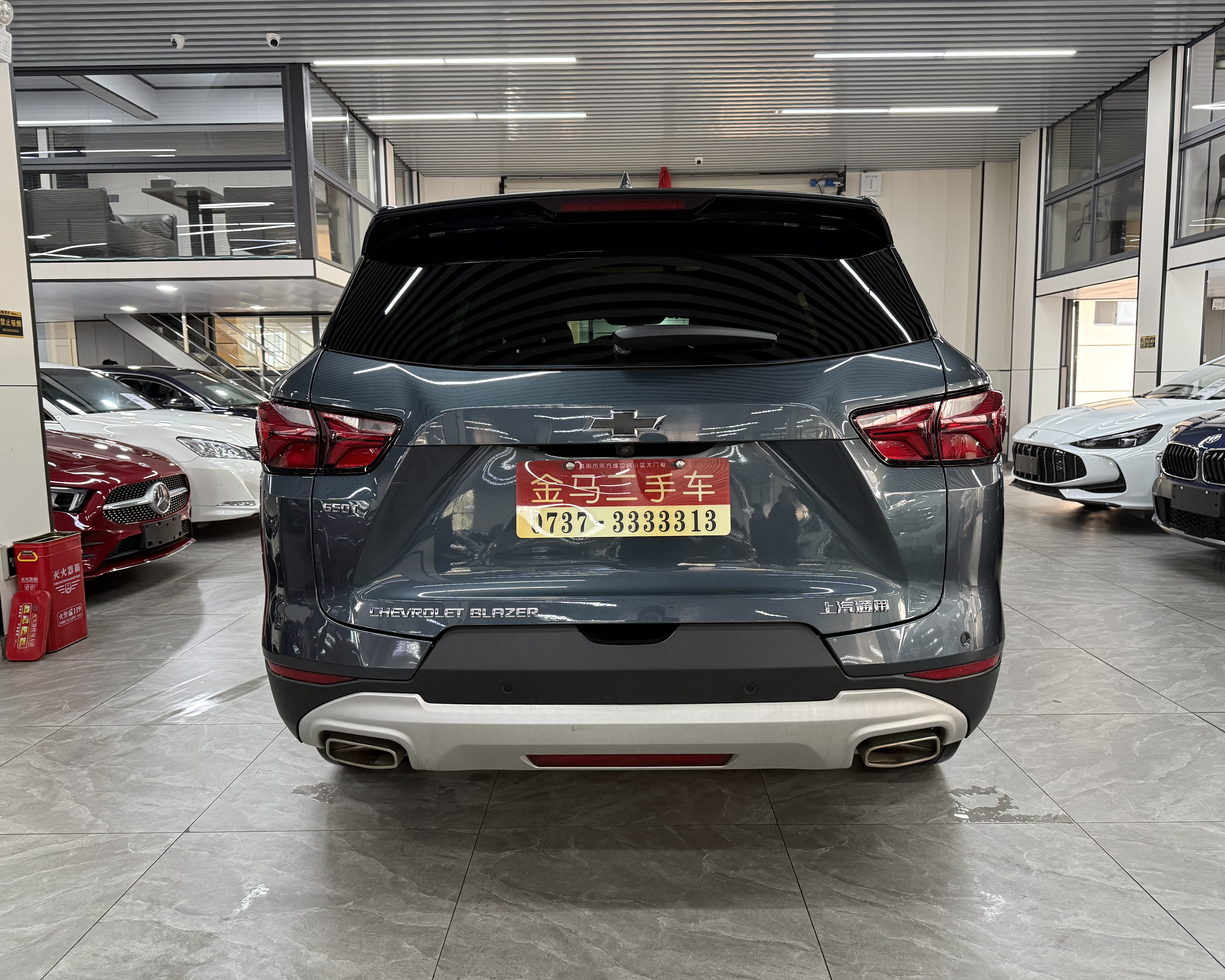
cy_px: 490
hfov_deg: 68.1
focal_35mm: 25
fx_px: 906
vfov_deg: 56.8
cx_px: 626
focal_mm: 6.76
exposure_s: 1/50
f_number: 1.78
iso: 250
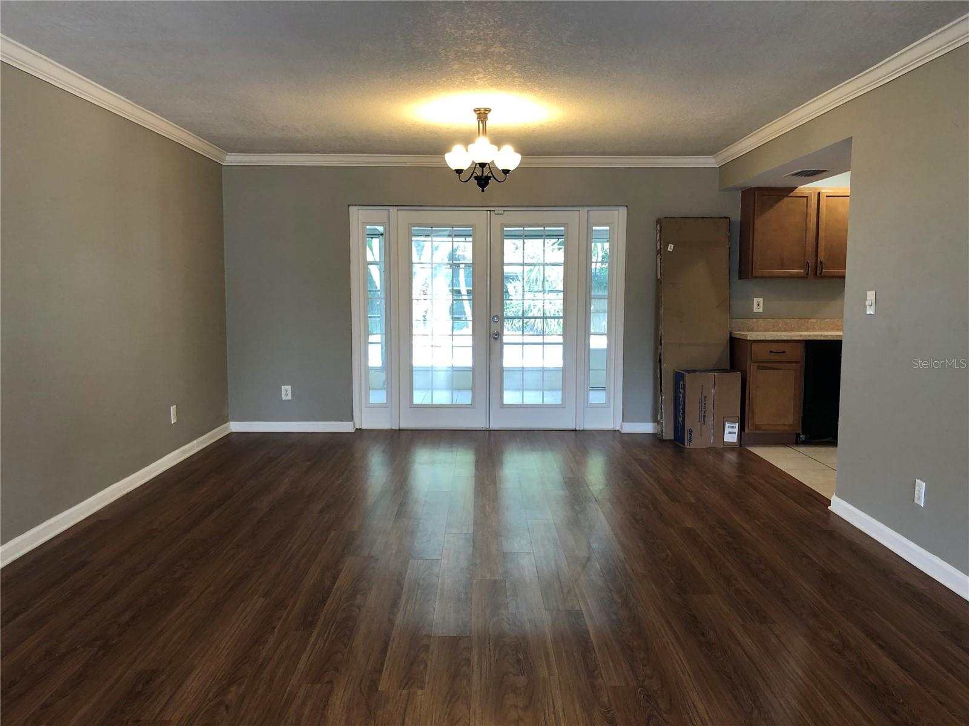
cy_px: 363
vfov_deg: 49.7
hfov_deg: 63.4
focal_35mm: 28
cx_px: 484
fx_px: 784
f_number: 1.8
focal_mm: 4
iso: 25
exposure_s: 1/30
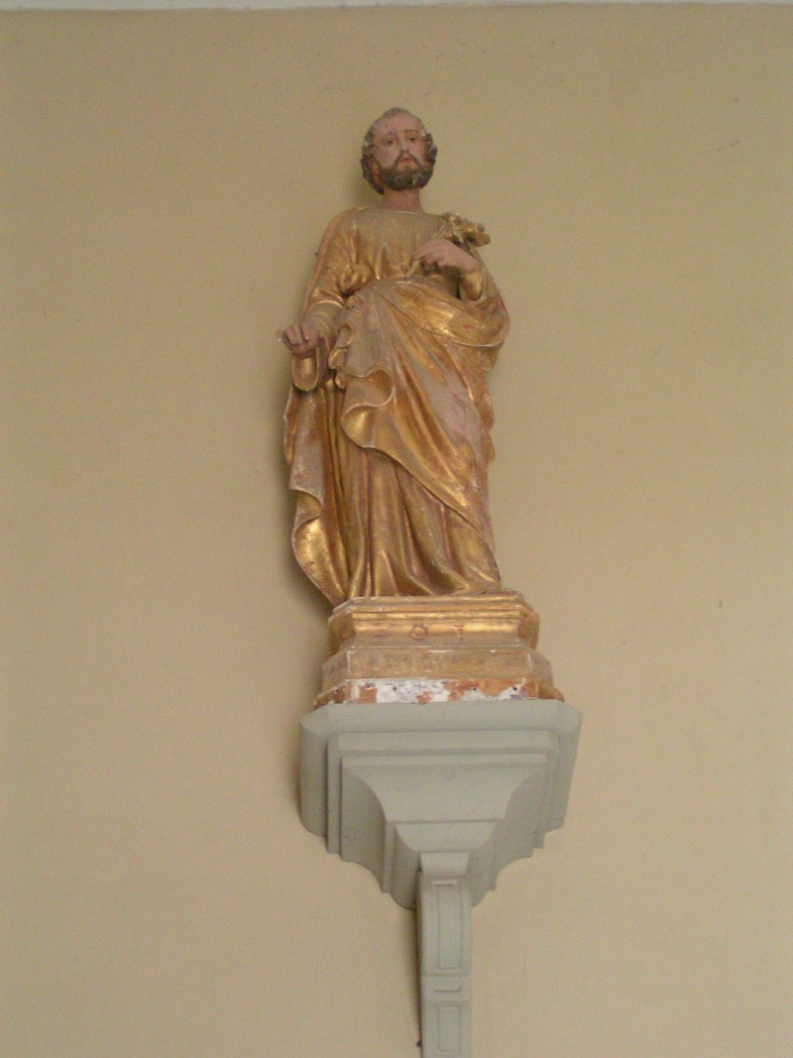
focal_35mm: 75
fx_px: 2291
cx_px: 396
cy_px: 529
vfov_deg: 26.0
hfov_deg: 19.6
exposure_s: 1/25
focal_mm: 11.5
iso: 400
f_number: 3.2
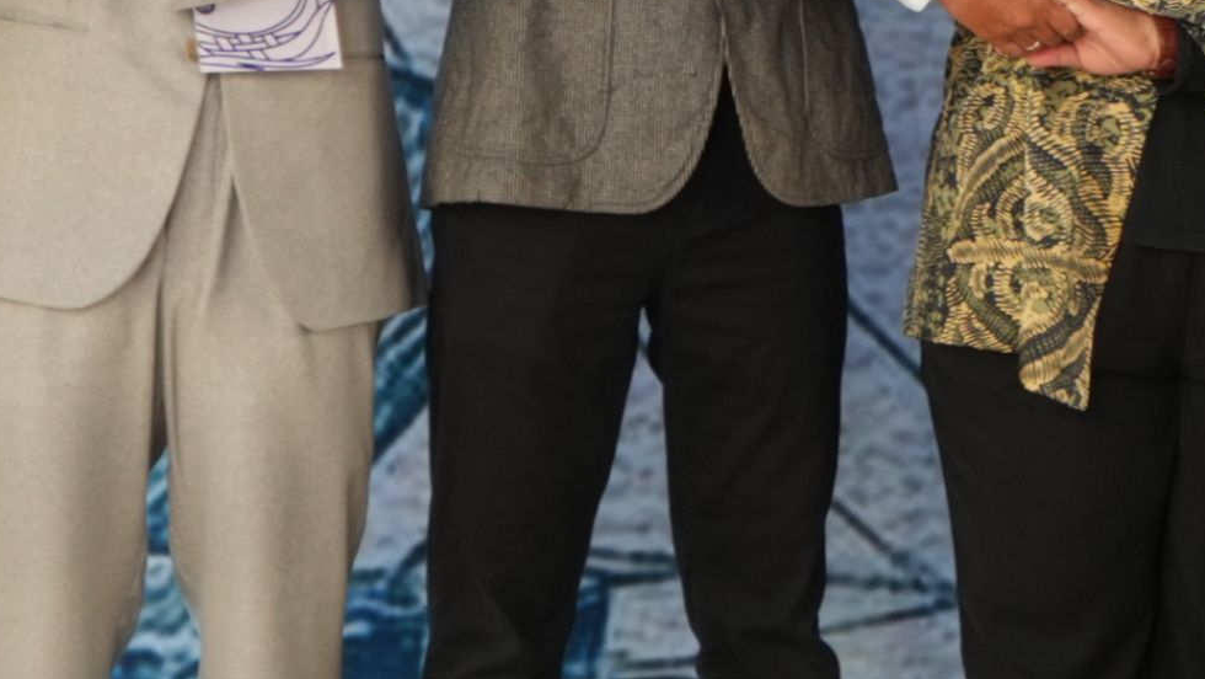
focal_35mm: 128
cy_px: 12
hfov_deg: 15.1
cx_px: 1971
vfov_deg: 9.4
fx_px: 4091
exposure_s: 1/125
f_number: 5.6
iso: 400
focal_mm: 26
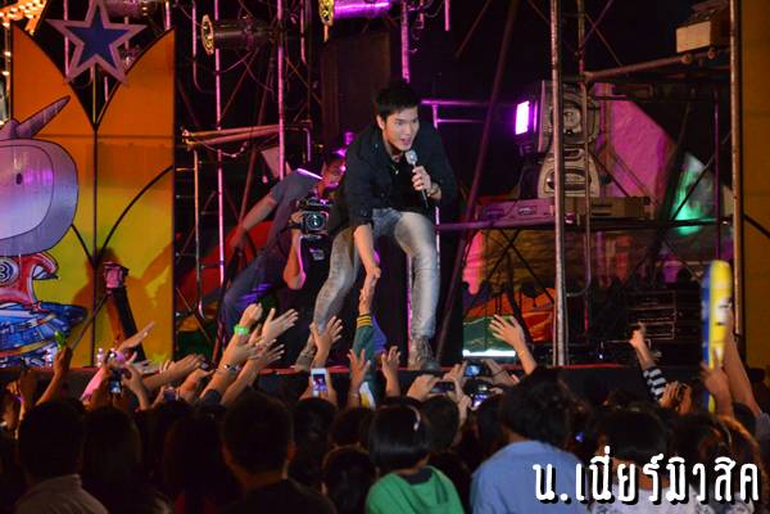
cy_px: 257
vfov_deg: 8.7
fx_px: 3368
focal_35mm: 158
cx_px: 385
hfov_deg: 13.0
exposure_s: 1/160
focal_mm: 105
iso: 3200
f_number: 5.6
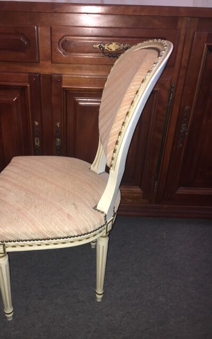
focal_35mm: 31
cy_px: 170
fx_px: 287
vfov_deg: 61.2
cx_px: 85
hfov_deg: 40.4
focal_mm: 4.15
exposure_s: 1/17
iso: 125
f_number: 2.2
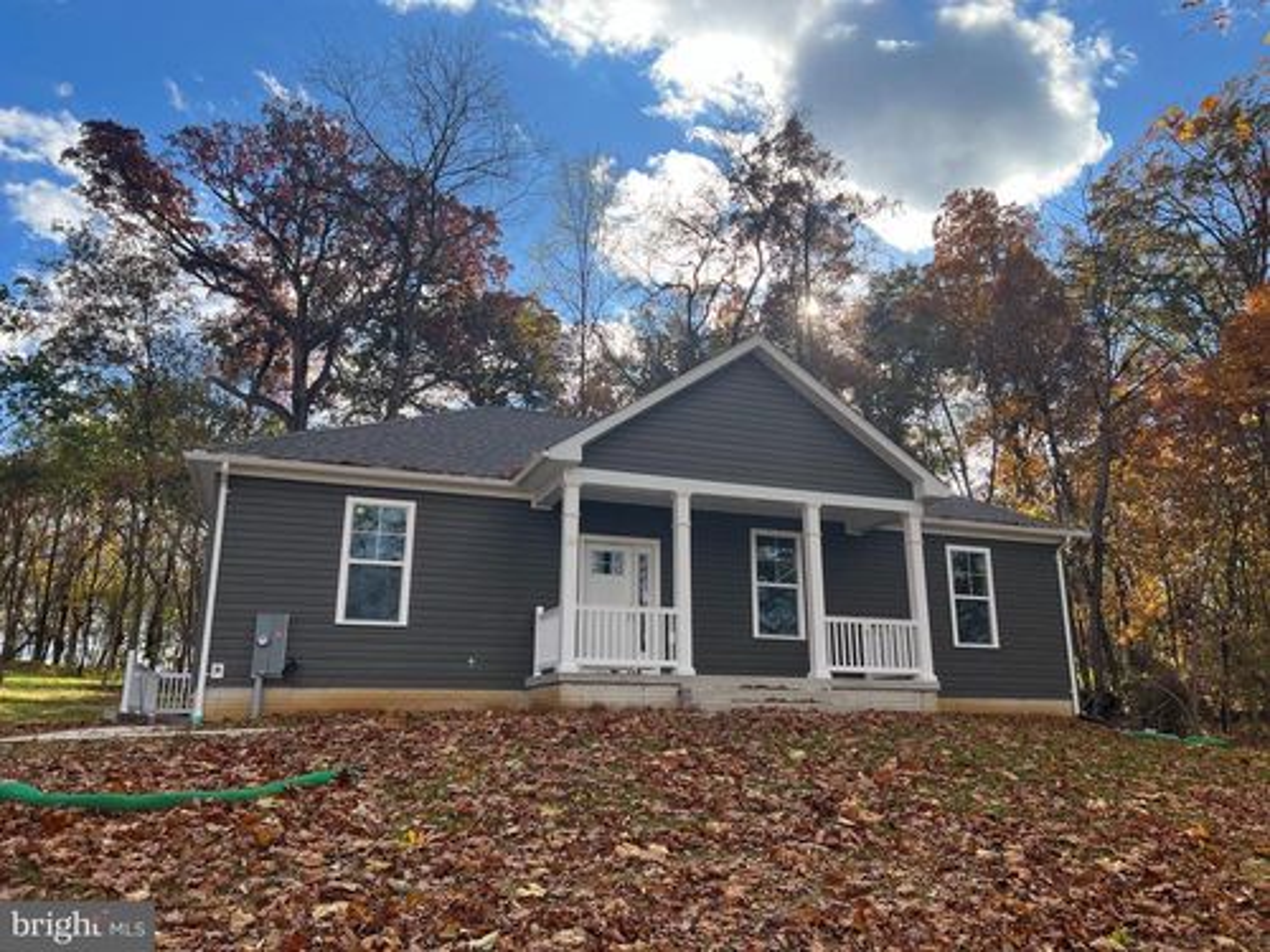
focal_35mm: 26
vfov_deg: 53.1
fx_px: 954
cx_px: 635
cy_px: 476
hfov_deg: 67.3
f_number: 1.5
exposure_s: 1/2045
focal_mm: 5.7
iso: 50
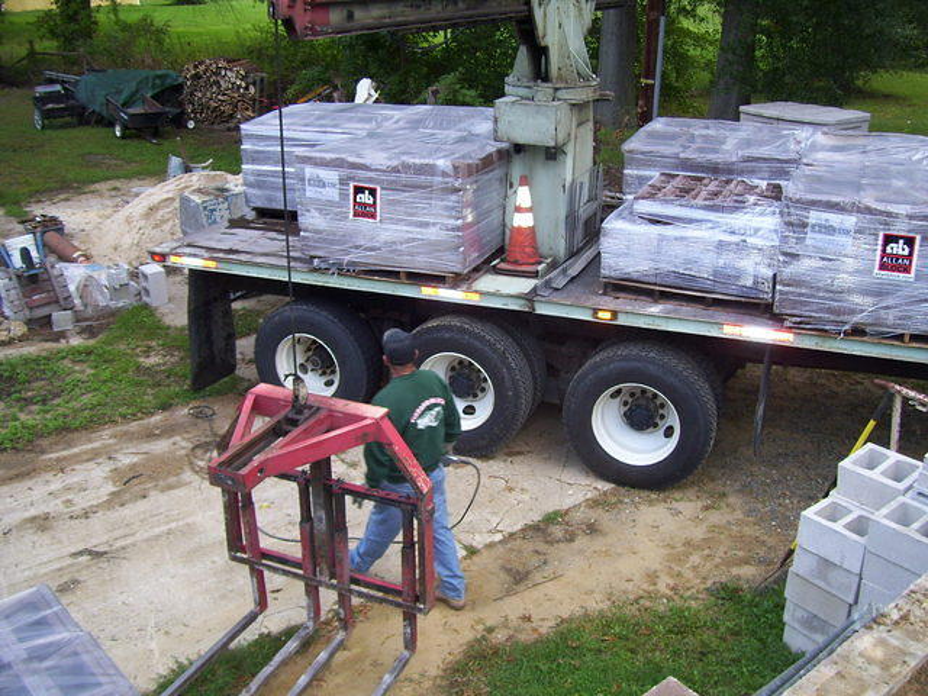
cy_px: 348
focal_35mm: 36
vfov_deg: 39.7
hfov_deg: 51.4
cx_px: 464
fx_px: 965
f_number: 2.7
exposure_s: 1/60
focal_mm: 6
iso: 100
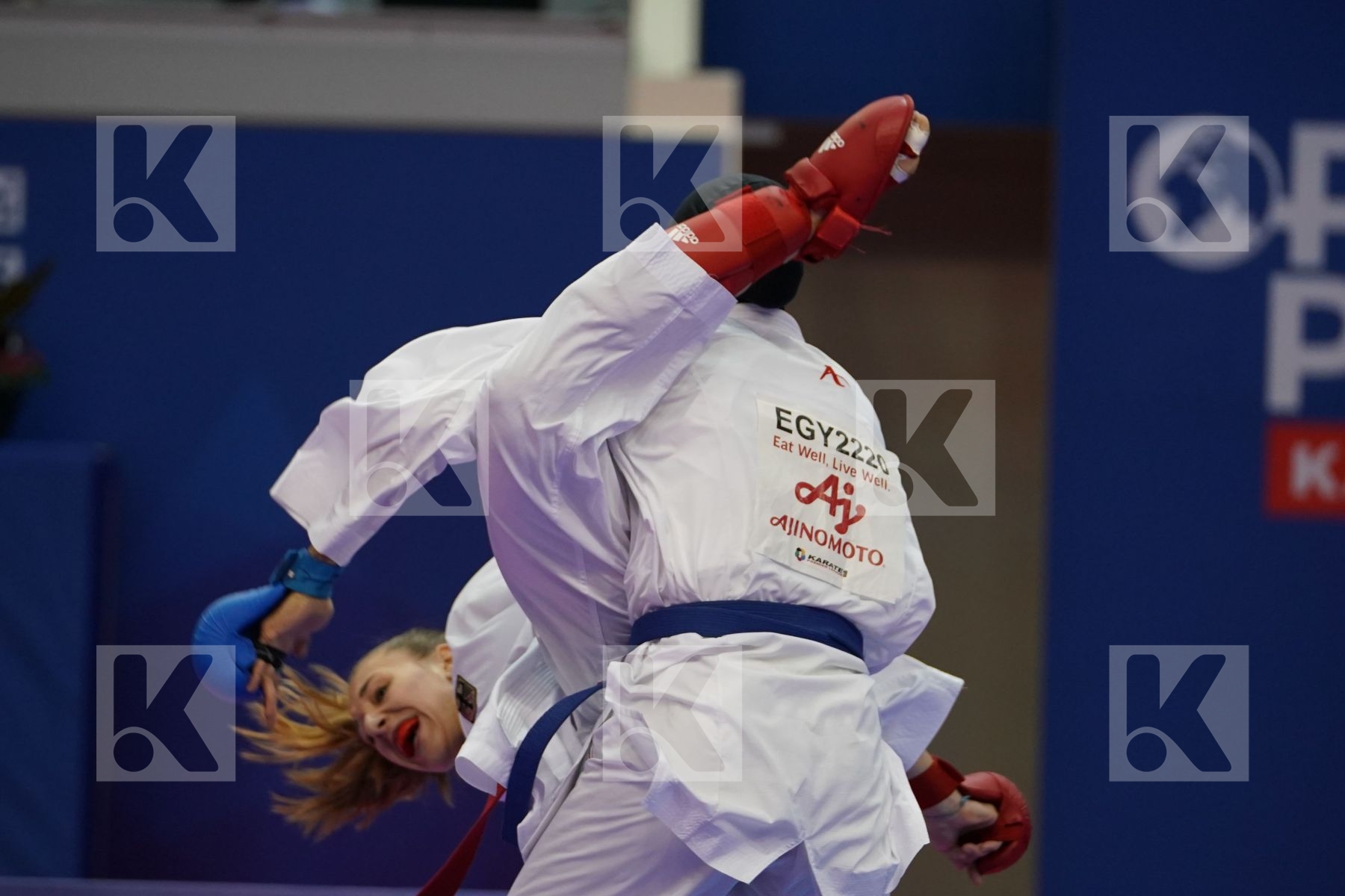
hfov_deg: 8.8
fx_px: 8742
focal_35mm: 234
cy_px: 448
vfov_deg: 5.9
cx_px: 672
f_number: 2.8
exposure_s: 1/1000
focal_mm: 156
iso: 2000
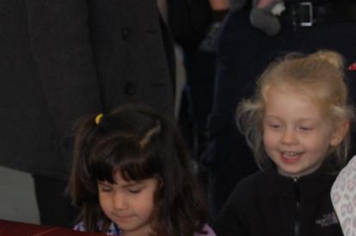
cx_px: 138
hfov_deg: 10.1
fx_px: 2017
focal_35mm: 204
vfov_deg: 6.7
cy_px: 221
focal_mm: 55
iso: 400
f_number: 5.6
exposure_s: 1/60
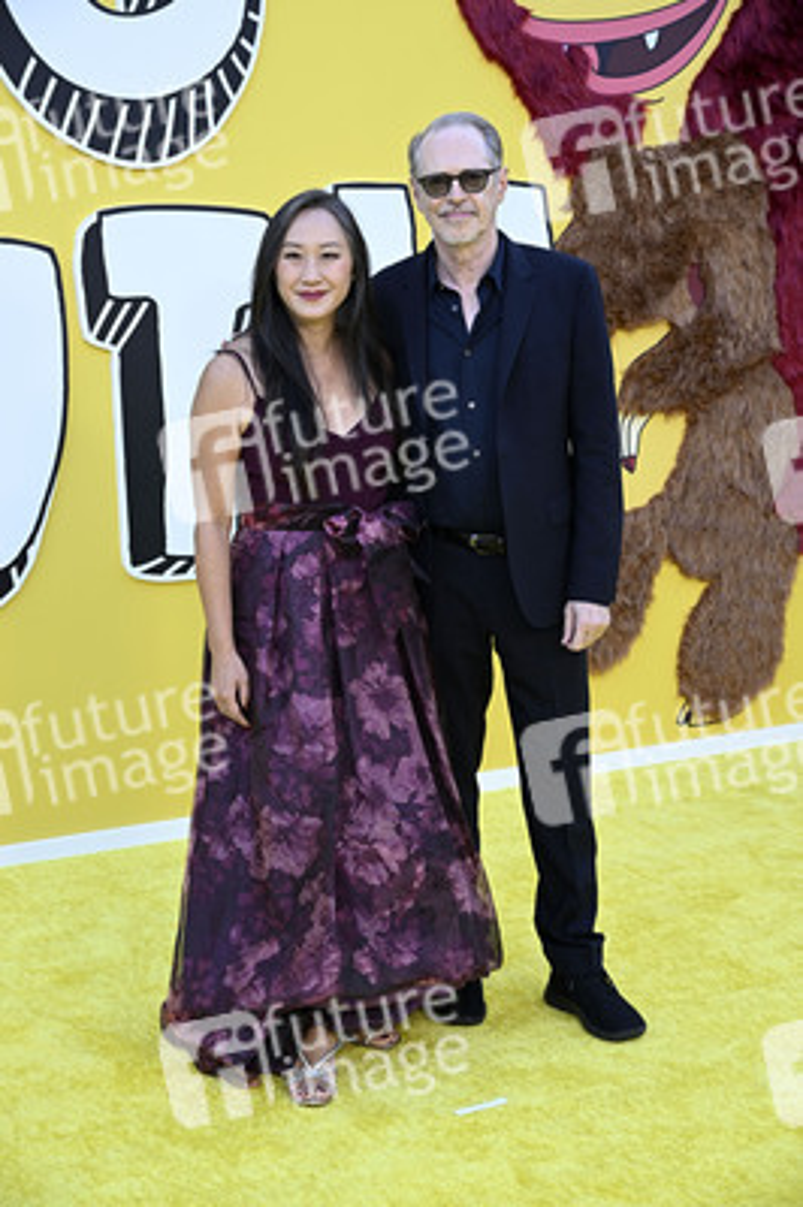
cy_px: 604
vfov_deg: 31.4
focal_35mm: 64
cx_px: 402
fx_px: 2145
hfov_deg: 21.2
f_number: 6.3
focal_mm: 64
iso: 800
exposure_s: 1/200
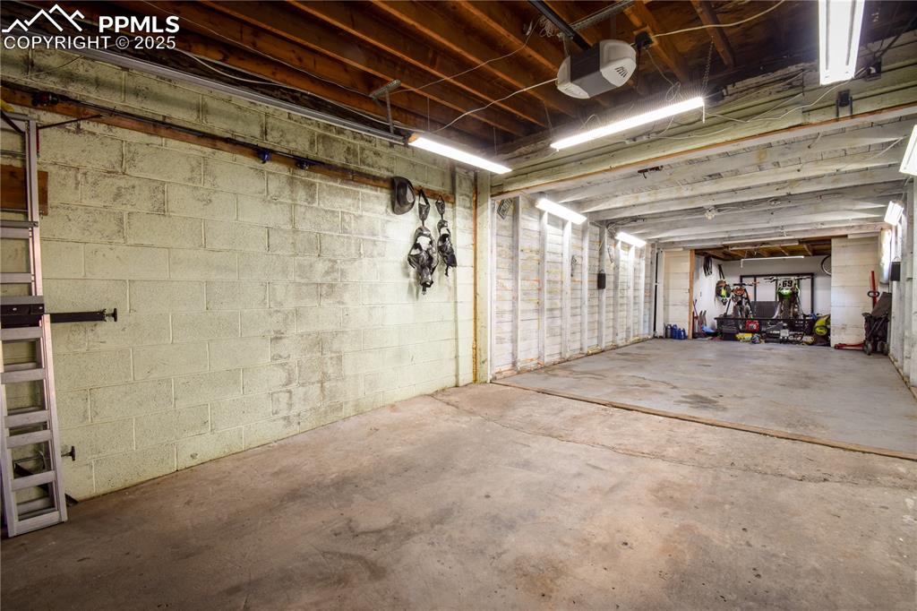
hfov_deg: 100.4
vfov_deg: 77.3
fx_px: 382
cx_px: 458
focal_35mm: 15
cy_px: 306
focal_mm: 10
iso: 320
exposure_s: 1/2
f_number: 13
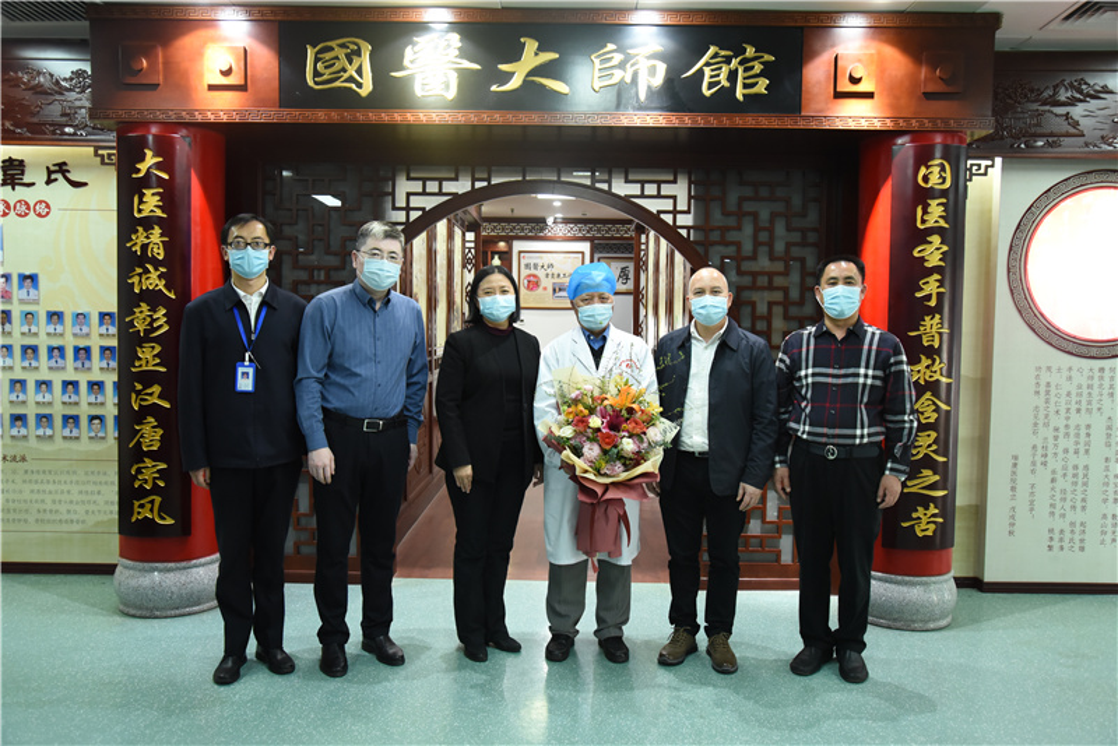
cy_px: 373
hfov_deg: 63.6
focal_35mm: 29
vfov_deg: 45.0
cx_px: 559
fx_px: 901
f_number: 4.5
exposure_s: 1/80
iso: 2500
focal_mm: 29
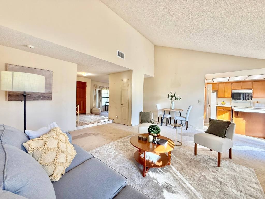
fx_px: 107
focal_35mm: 14
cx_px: 132
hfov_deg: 102.1
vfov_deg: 85.7
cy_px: 100
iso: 160
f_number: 2.2
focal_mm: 2.22
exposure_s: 1/120
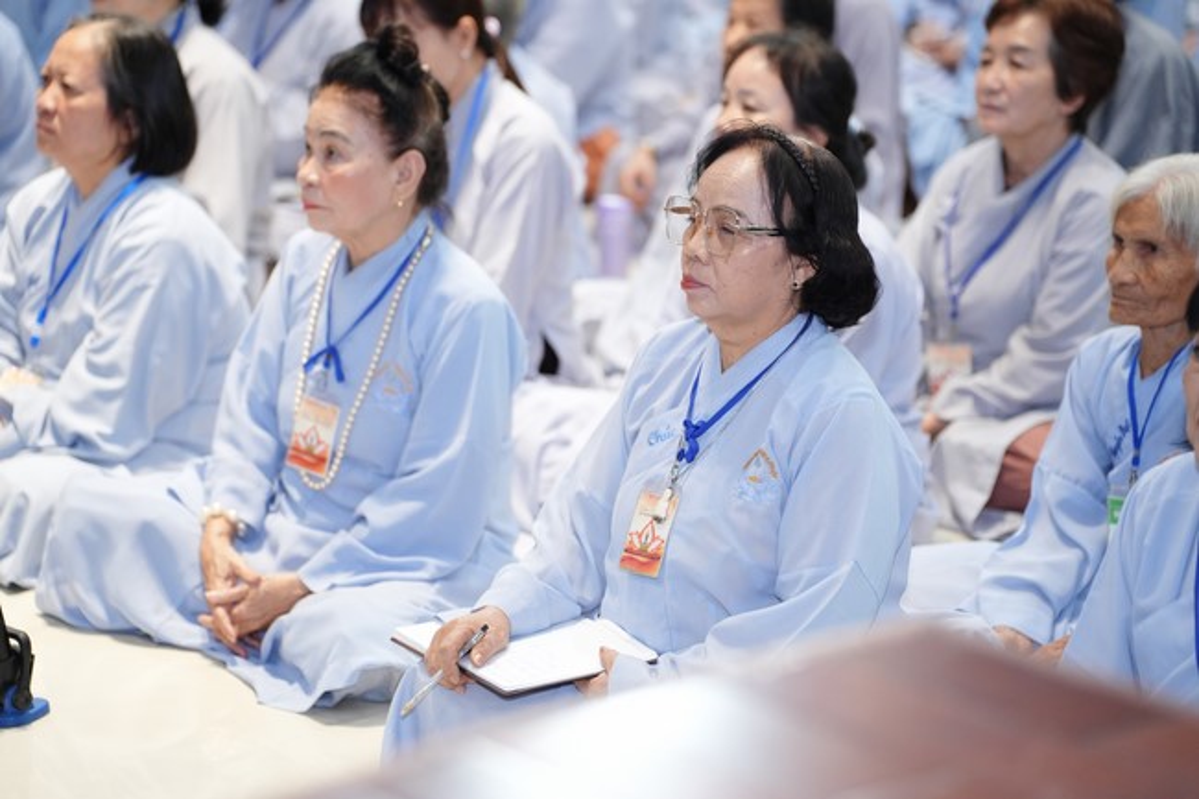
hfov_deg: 19.1
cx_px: 600
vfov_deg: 12.8
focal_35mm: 107
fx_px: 3563
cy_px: 400
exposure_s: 1/200
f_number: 2.8
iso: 2500
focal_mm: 107
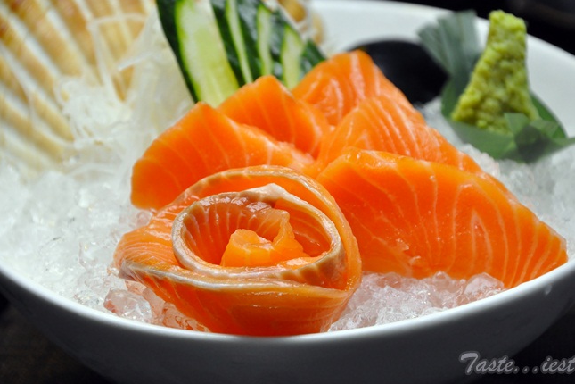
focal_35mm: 148
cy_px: 192
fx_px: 2364
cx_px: 289
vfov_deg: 9.3
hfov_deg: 13.9
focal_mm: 98
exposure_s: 1/125
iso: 1600
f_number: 8
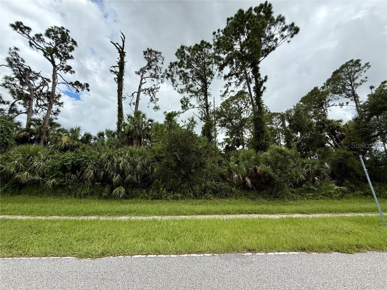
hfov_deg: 102.1
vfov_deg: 85.7
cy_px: 145
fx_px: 157
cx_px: 194
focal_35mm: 14
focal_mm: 2.22
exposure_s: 1/1259
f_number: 2.2
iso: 50
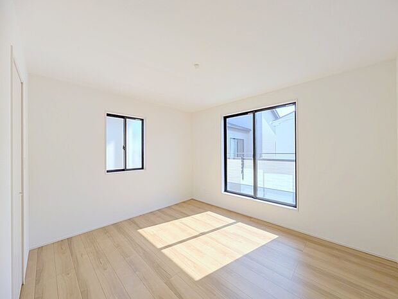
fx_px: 138
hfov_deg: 110.5
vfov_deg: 94.5
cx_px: 199
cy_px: 150
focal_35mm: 12
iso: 51
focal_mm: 2.02
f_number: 1.7
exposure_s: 1/1027
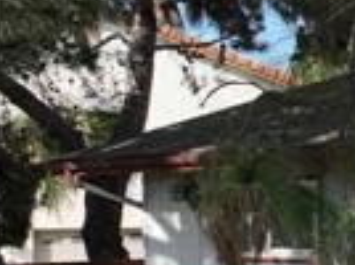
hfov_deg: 13.2
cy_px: 211
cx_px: 835
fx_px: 1177
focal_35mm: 115
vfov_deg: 12.8
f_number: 2.8
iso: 220
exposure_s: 1/2000
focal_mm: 12.29
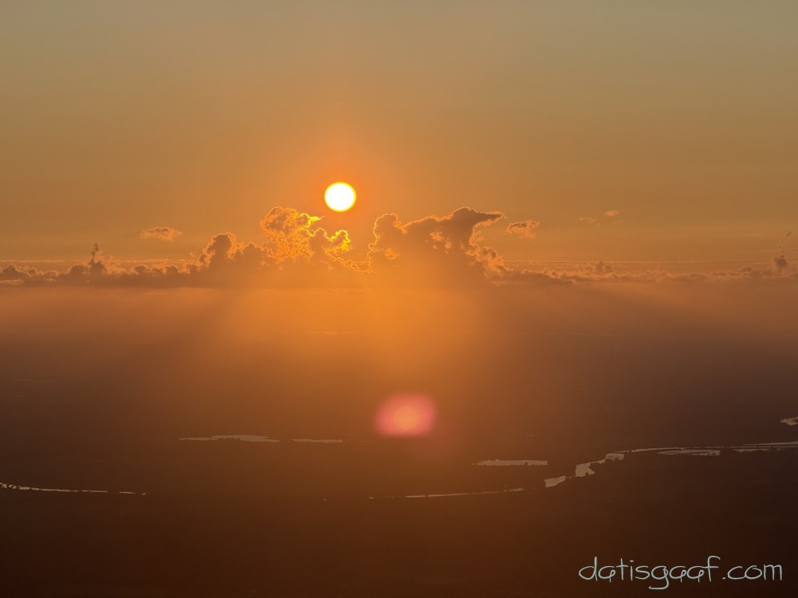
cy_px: 299
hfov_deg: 16.4
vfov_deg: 12.3
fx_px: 2766
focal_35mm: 120
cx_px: 399
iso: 50
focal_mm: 15.66
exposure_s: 1/1866
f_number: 2.8
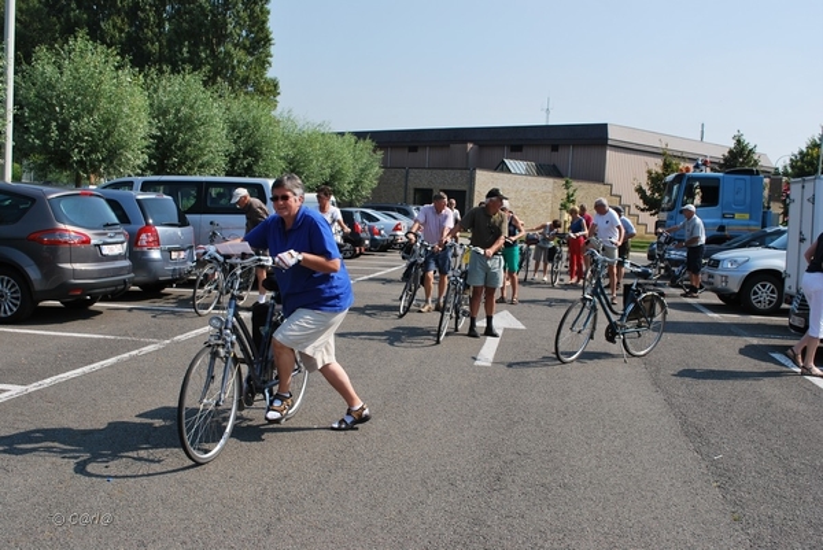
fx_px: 824
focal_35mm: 36
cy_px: 275
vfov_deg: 36.9
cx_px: 412
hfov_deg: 53.1
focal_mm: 24
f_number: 8
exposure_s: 1/250
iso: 100
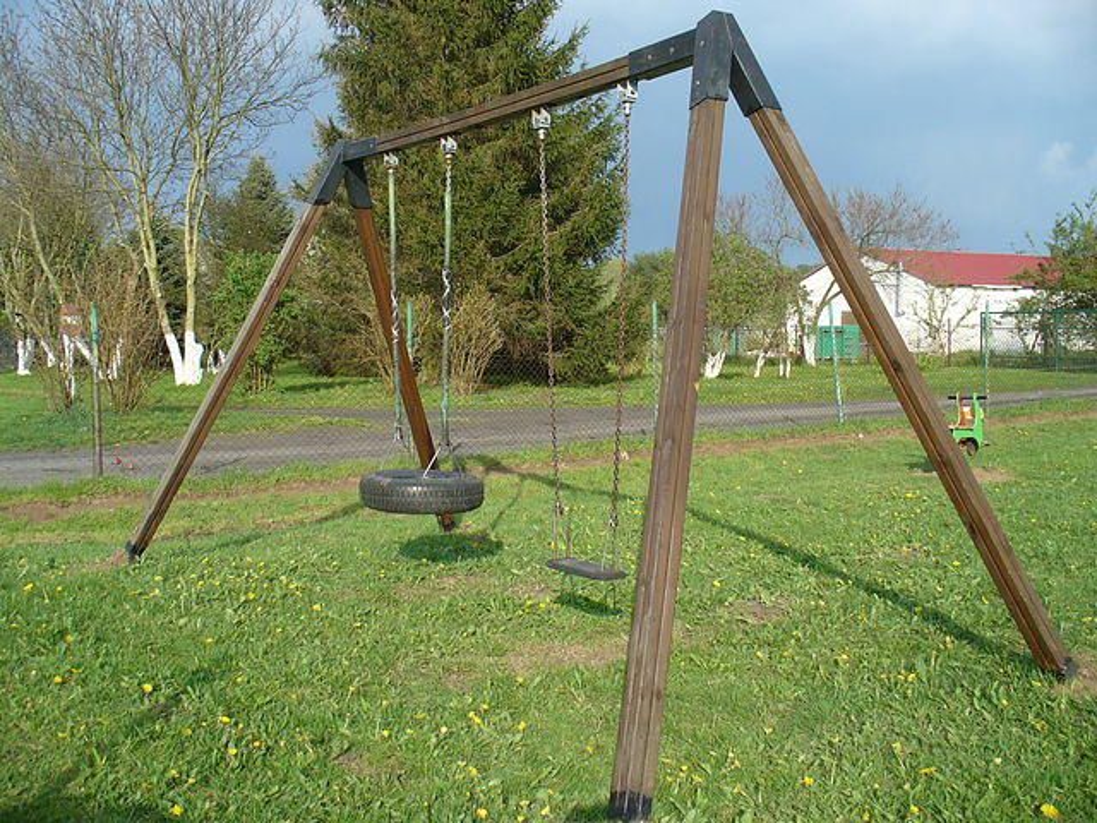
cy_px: 412
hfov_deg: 50.1
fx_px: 1173
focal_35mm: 37
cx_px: 548
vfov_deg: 38.7
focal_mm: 6.1
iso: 80
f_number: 5.6
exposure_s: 1/200
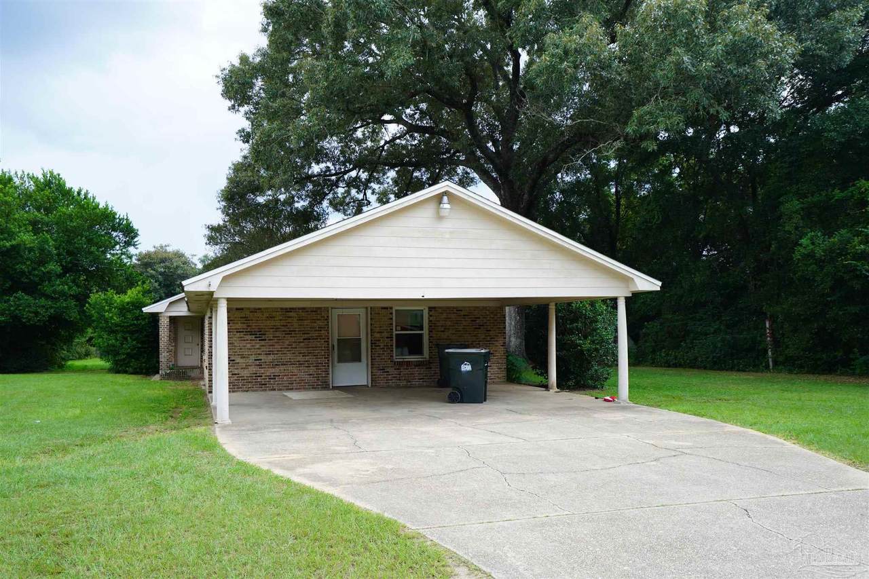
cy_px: 290
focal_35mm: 30
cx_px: 434
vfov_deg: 43.6
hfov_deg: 61.9
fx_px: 724
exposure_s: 1/80
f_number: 5.6
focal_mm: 30
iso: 100
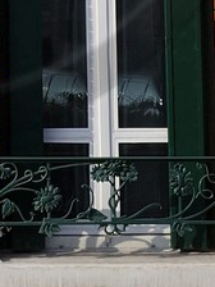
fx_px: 1988
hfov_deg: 6.1
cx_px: -105
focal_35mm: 240
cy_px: -249
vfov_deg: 7.9
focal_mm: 35
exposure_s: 1/200
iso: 200
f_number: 10
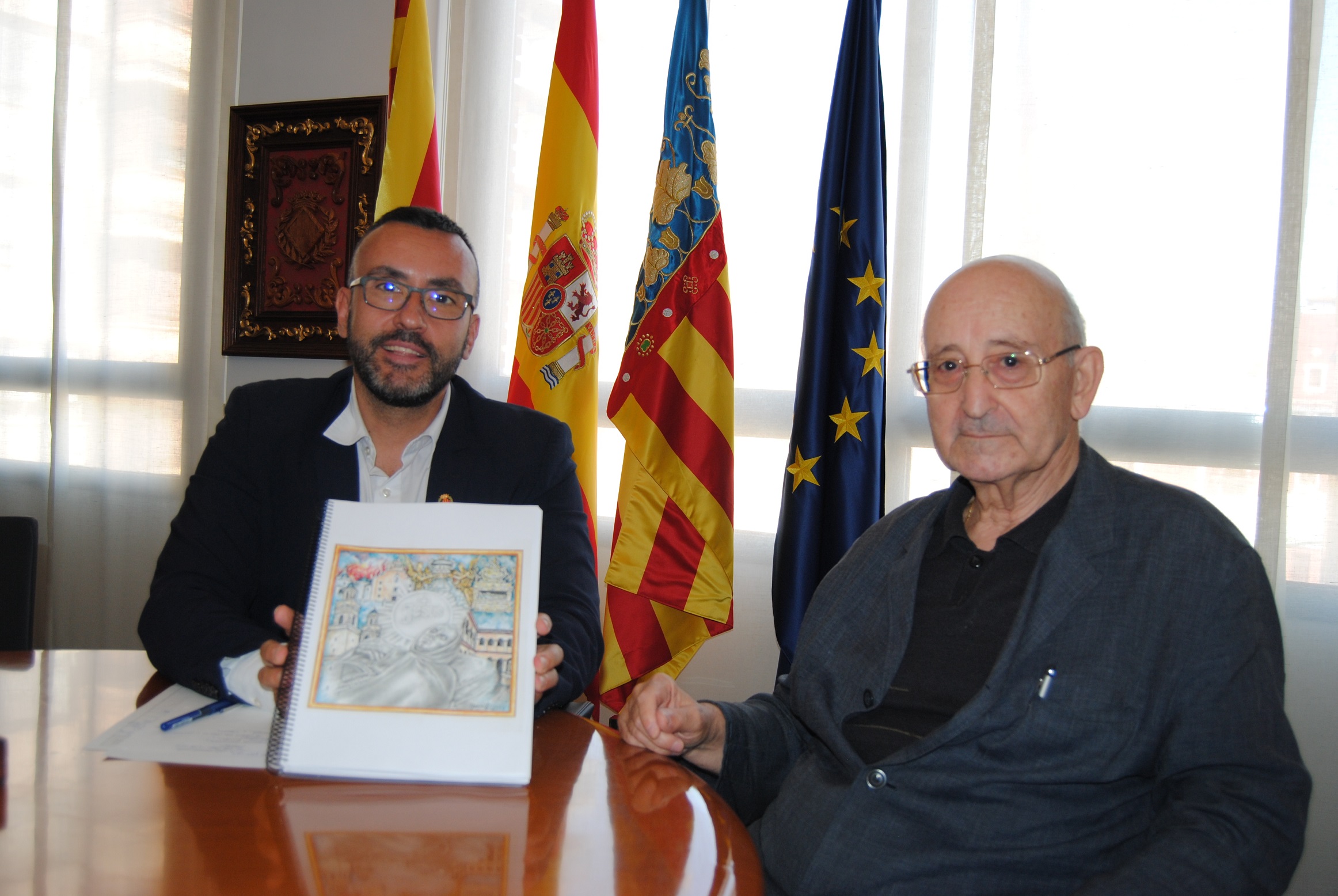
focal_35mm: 34
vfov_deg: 38.5
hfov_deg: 55.0
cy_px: 448
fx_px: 1284
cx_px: 669
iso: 200
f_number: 3.8
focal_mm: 23
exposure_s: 1/100
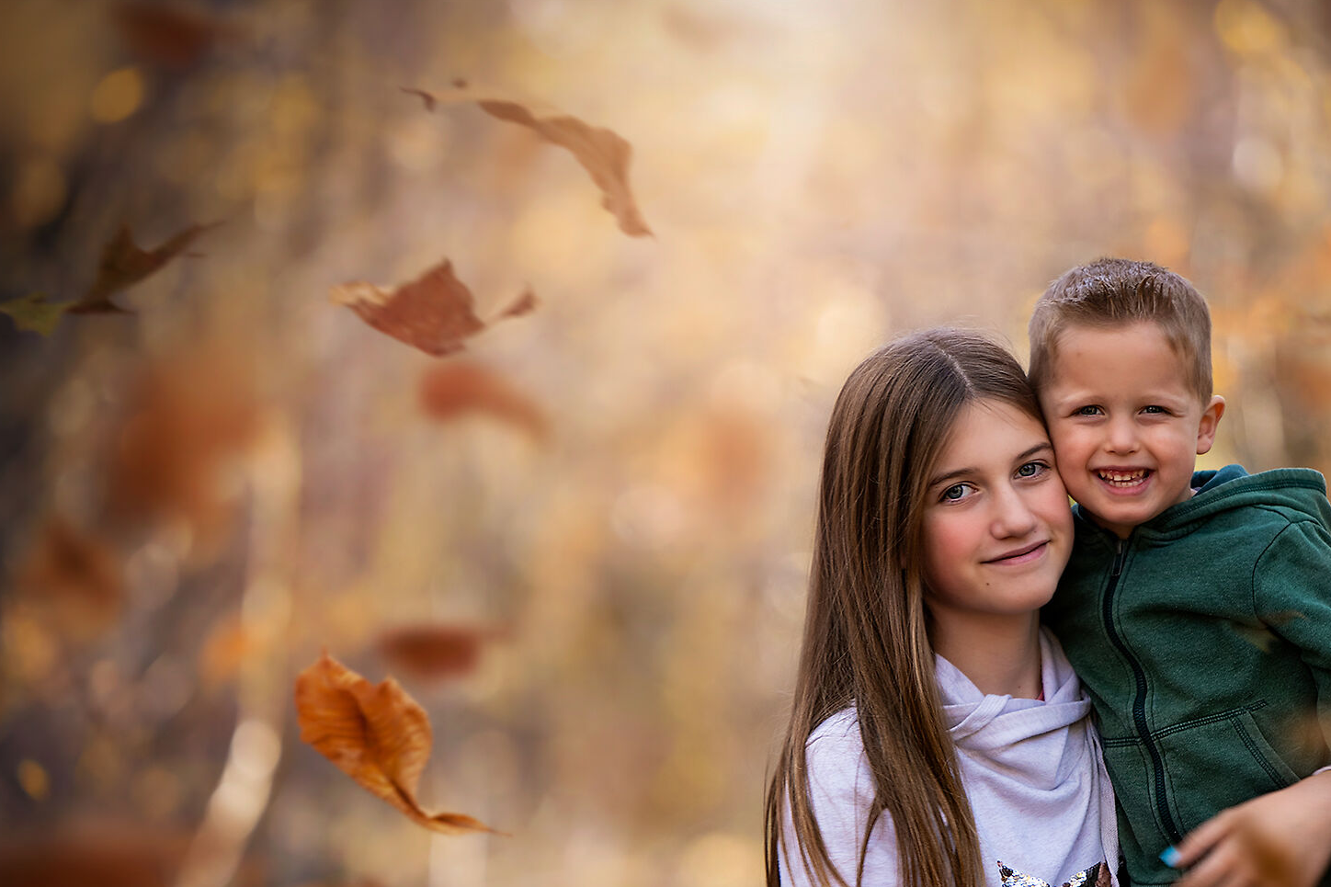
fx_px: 11644
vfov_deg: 4.4
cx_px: 1031
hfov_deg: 6.5
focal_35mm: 315
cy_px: 730
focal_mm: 190
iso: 200
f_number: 2.8
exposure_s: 1/80
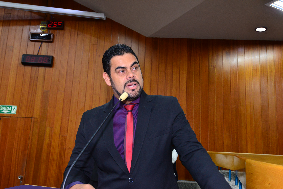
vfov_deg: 37.9
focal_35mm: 35
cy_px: 94
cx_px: 142
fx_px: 275
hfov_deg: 54.4
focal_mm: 35
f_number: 7.1
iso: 2500
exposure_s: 1/60
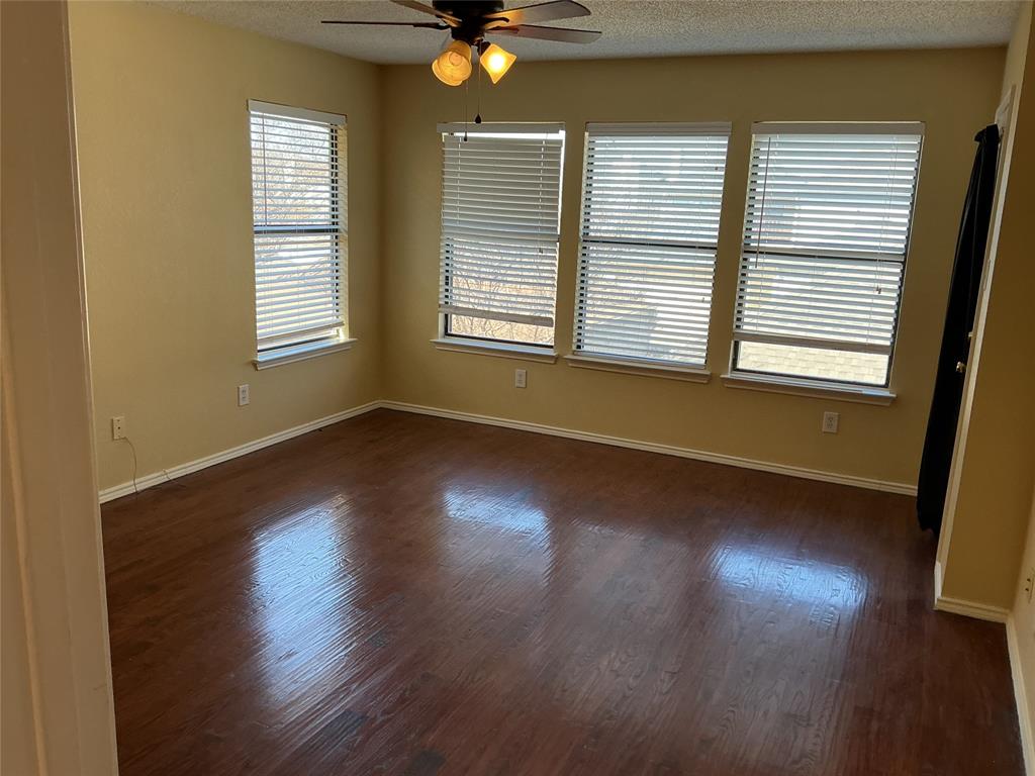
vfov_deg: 48.2
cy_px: 388
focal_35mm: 29
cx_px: 518
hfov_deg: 61.7
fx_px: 867
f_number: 1.8
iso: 40
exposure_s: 1/120
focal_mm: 3
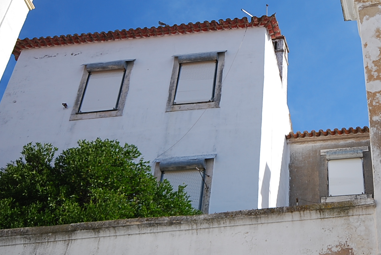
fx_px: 646
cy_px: 94
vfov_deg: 22.3
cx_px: 311
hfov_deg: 31.9
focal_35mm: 61
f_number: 7.1
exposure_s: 1/200
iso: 100
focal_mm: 20
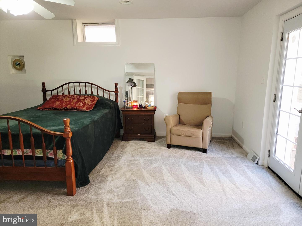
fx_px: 209
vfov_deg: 56.8
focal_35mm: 24
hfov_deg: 71.6
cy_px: 113
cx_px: 151
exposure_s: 1/30
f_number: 1.8
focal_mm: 6.7
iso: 100
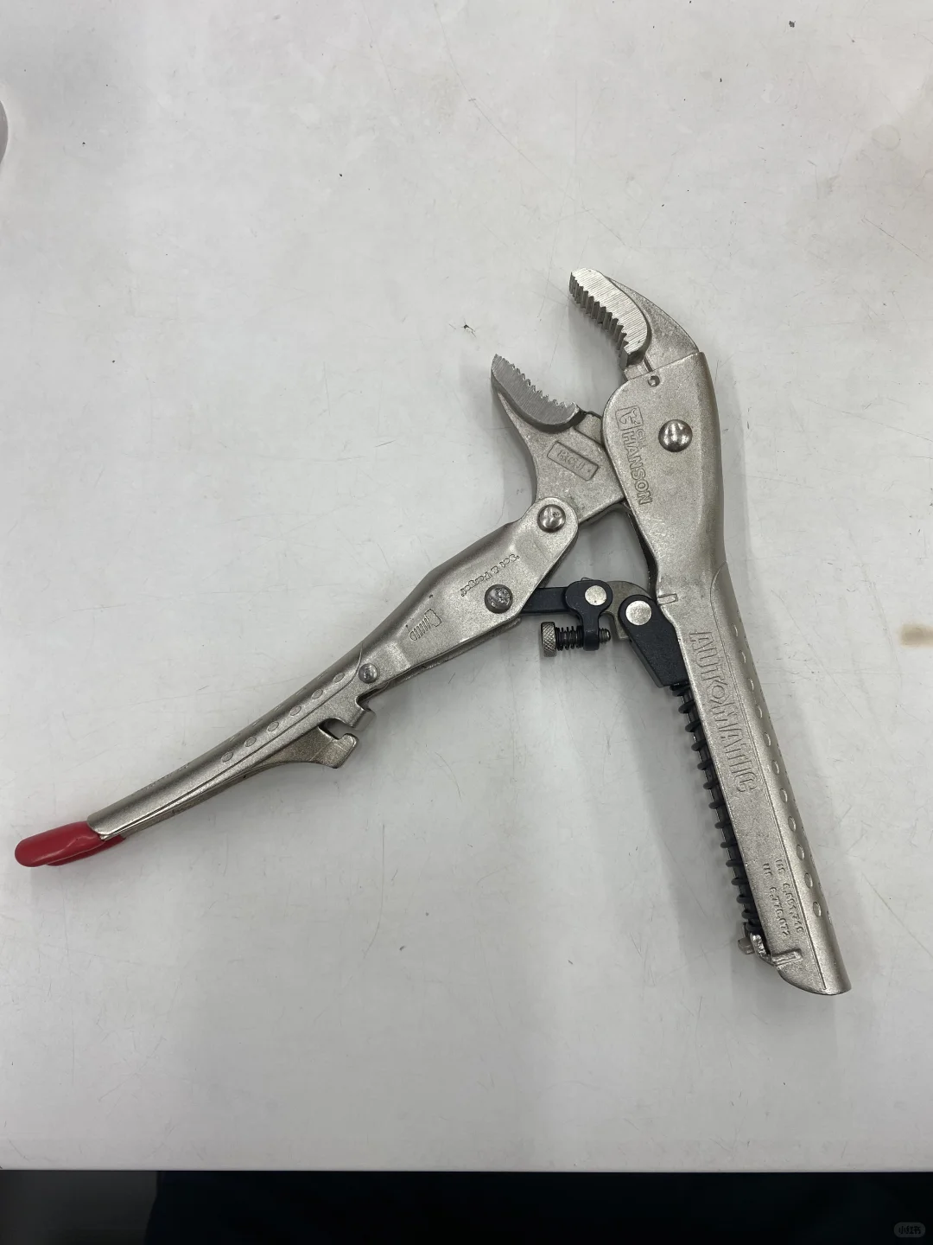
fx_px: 934
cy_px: 622
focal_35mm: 26
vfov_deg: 67.3
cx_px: 466
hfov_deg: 53.1
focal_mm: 4.25
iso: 32
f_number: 1.8
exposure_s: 1/130
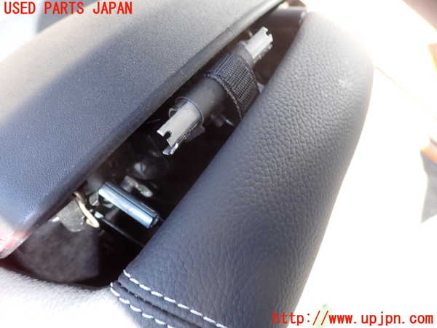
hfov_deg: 69.4
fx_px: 316
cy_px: 164
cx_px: 218
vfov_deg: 54.9
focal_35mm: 25
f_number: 2.8
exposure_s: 1/80
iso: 100
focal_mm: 4.5
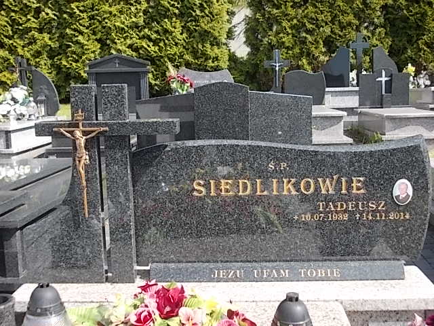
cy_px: 163
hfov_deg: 43.9
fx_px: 539
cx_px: 217
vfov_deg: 33.6
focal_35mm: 43
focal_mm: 6.1
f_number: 3.3
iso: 80
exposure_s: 1/320
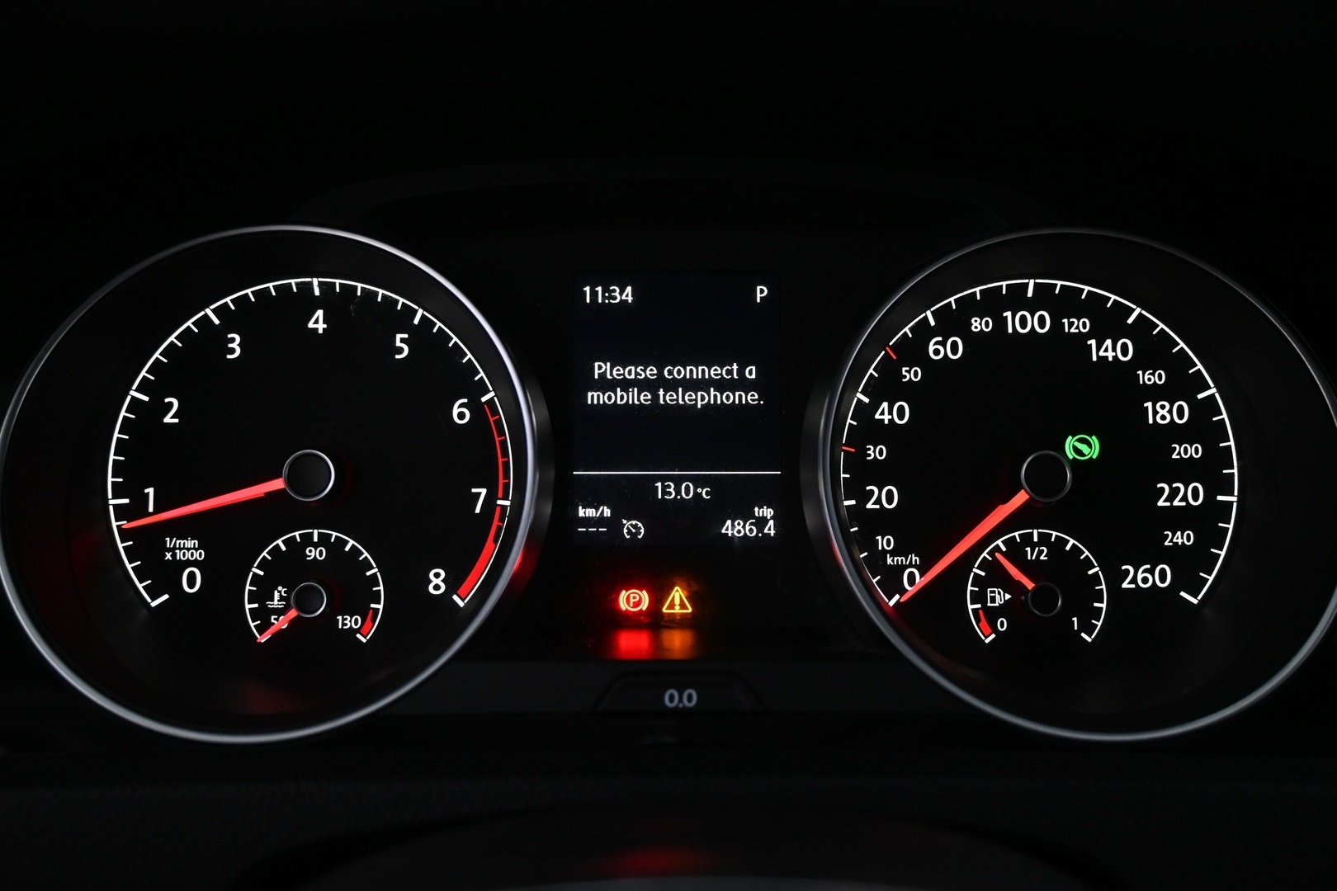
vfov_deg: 38.4
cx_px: 668
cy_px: 446
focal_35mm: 34
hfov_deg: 55.1
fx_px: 1281
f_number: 4.2
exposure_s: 1/40
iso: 2200
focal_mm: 23
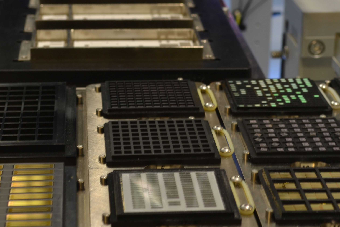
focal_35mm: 110
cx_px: 147
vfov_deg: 12.5
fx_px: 1039
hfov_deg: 18.6
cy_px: 111
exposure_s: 1/2
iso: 100
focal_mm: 40
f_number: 9
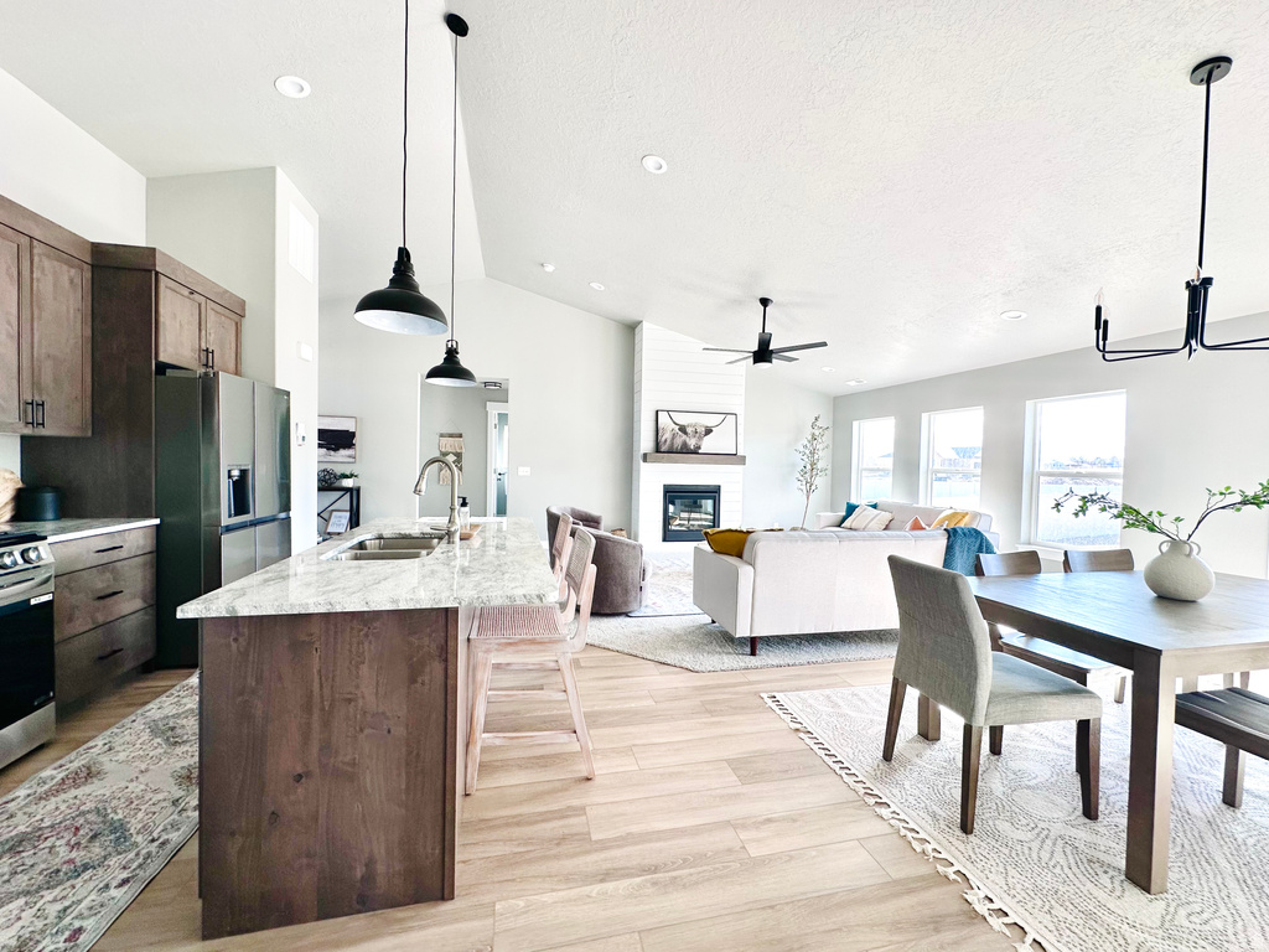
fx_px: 513
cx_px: 634
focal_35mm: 14
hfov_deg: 102.1
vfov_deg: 85.7
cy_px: 476
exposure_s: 1/99
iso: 50
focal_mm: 2.22
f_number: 2.2
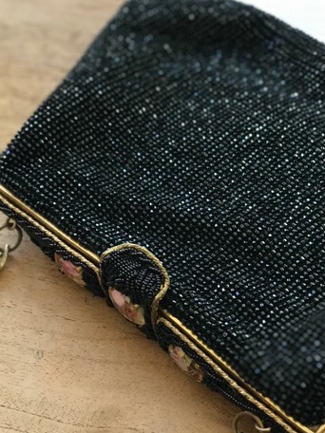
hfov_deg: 18.4
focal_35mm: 80
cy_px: 292
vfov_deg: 24.3
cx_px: 169
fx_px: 1001
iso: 200
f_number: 2.8
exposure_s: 1/50
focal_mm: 6.6
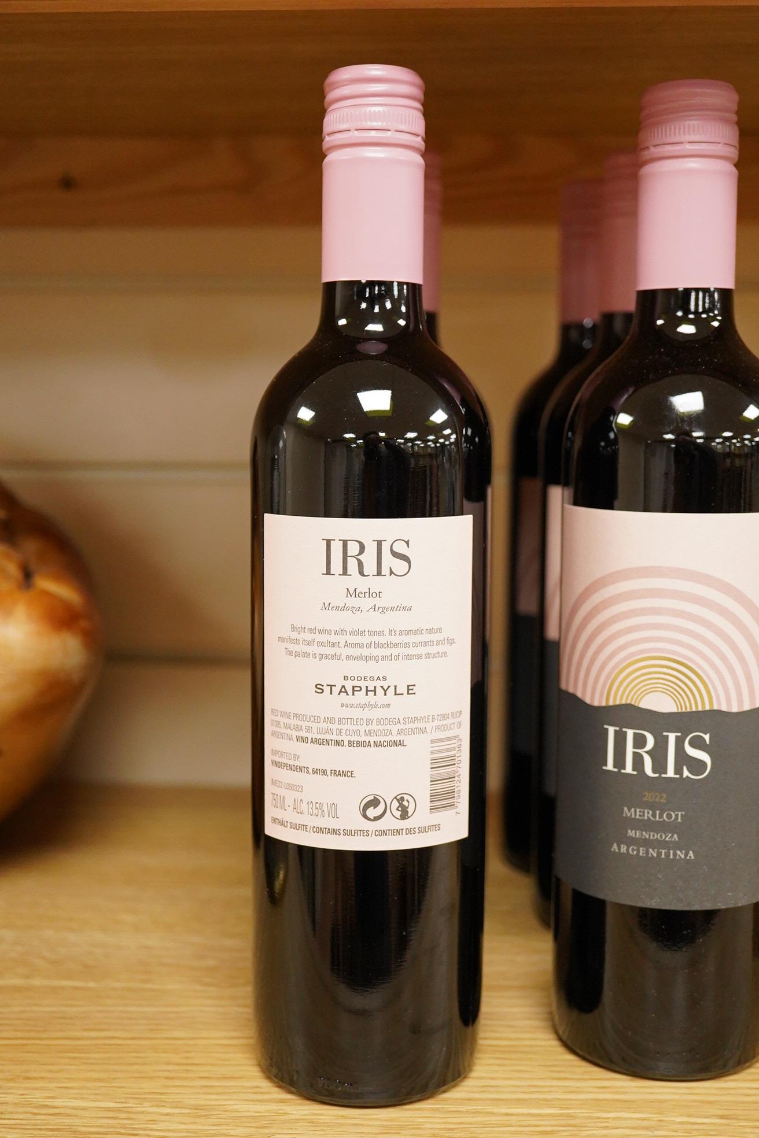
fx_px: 1423
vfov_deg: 43.6
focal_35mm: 45
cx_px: 380
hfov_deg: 29.9
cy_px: 569
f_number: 3.5
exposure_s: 1/250
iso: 2500
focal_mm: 30
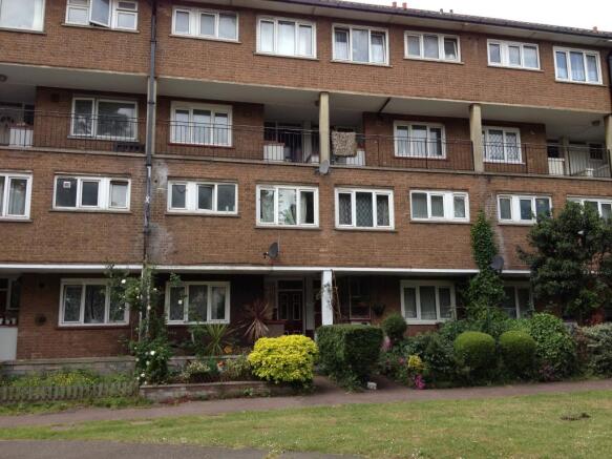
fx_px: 619
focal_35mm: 35
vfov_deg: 40.7
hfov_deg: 52.6
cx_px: 306
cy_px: 230
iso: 50
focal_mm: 4.28
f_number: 2.4
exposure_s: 1/488
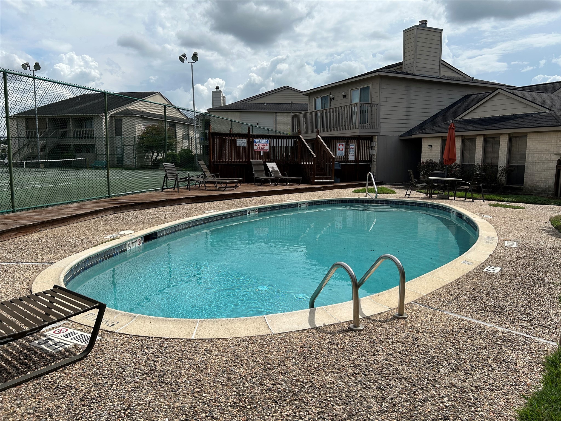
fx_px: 421
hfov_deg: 67.3
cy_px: 210
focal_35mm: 26
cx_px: 280
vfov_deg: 53.1
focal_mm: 5.7
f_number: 1.5
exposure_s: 1/6579
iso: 50
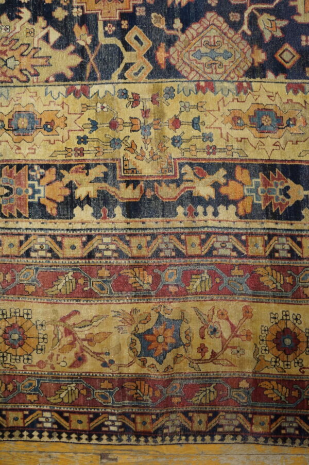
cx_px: 154
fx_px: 348
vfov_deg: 67.4
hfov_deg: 47.8
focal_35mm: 27
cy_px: 232
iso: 1250
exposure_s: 1/60
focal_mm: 18
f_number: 4
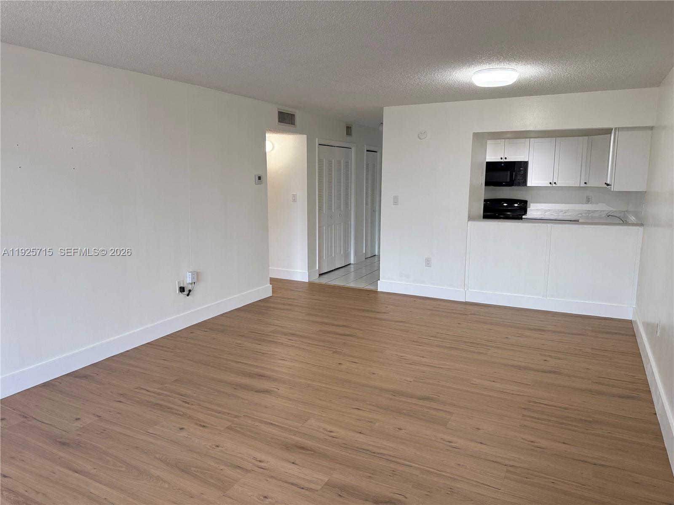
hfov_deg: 71.6
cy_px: 252
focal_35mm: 24
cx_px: 337
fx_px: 467
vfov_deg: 56.8
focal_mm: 6.76
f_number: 1.78
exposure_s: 1/176
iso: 200
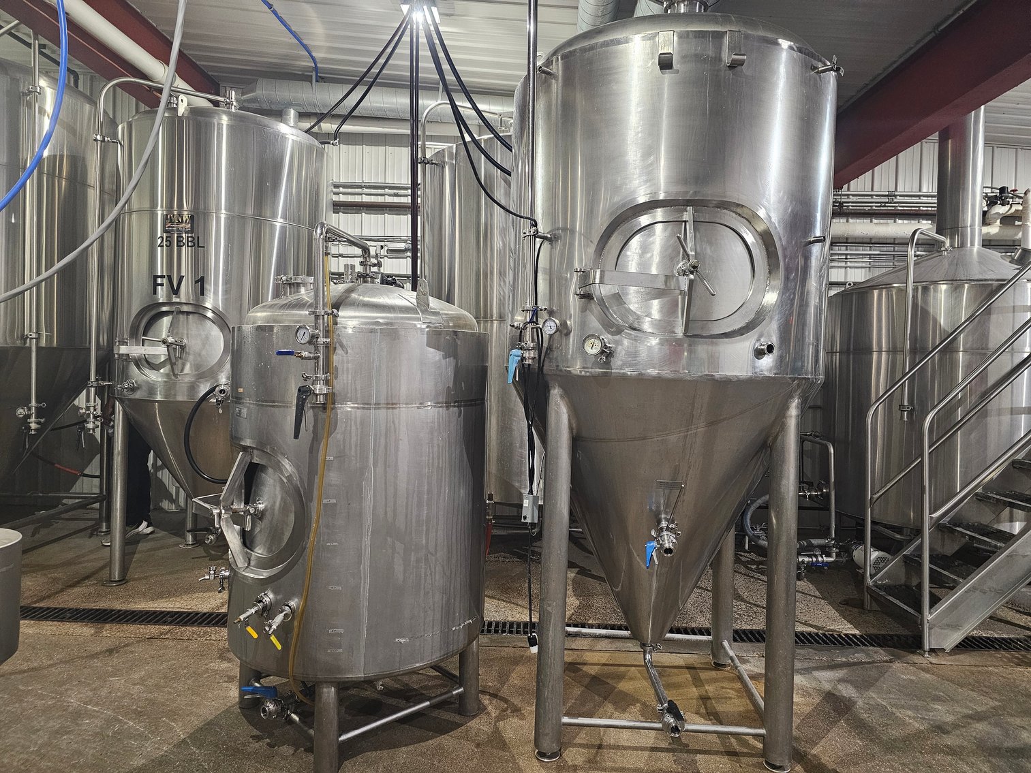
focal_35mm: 23
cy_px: 386
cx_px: 516
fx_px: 685
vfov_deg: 58.9
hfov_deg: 73.9
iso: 640
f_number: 1.7
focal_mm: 6.3
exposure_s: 1/40
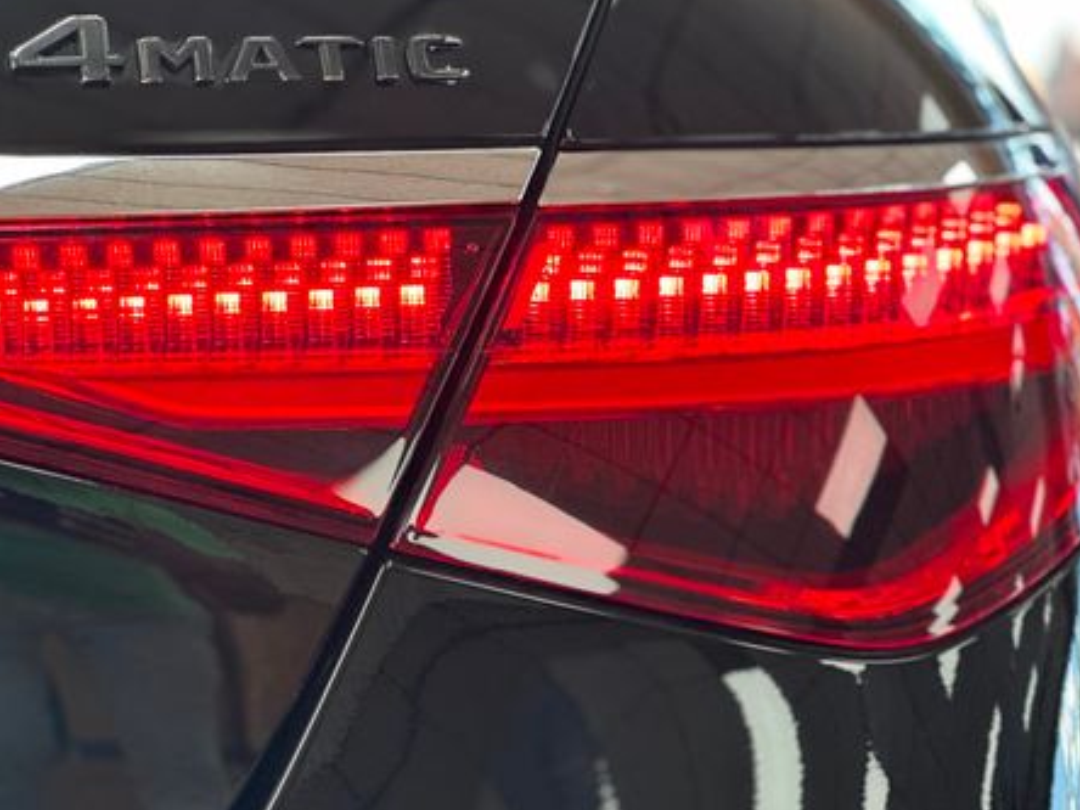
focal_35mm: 111
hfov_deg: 17.7
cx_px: 504
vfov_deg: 13.3
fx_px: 3463
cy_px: 362
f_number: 2.8
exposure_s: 1/60
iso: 125
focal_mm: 9
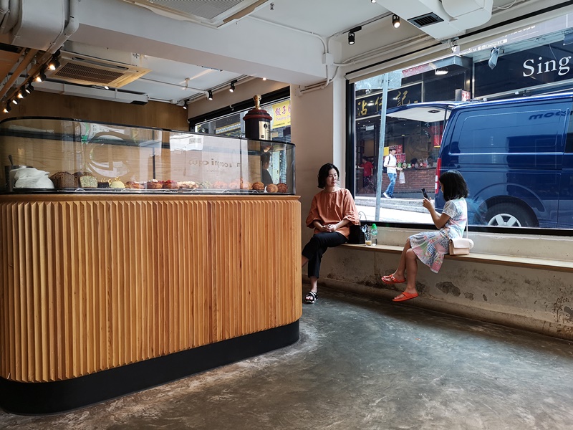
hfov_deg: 65.3
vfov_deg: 51.4
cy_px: 215
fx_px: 447
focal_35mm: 27
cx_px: 286
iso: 80
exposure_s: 1/50
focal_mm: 3.95
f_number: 1.8
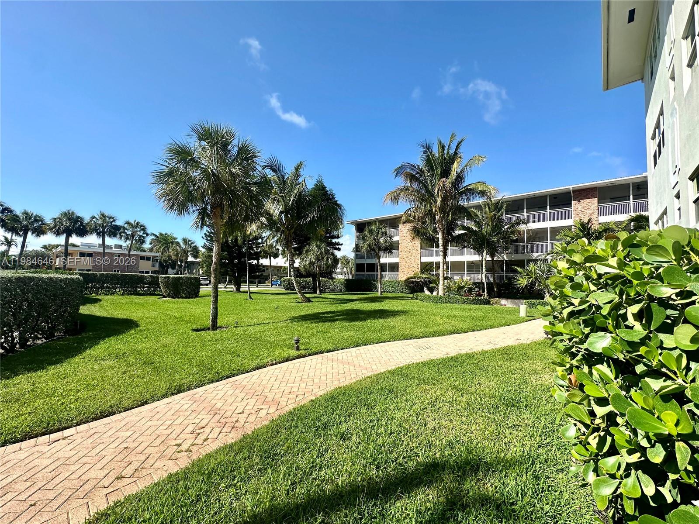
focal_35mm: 14
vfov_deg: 85.7
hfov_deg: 102.1
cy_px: 262
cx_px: 350
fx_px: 283
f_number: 2.2
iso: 40
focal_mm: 2.22
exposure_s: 1/1575
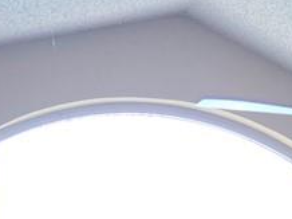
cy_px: 712
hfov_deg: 11.1
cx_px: 480
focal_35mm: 169
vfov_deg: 7.5
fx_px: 1424
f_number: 1.8
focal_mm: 5.4
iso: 32
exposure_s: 1/120
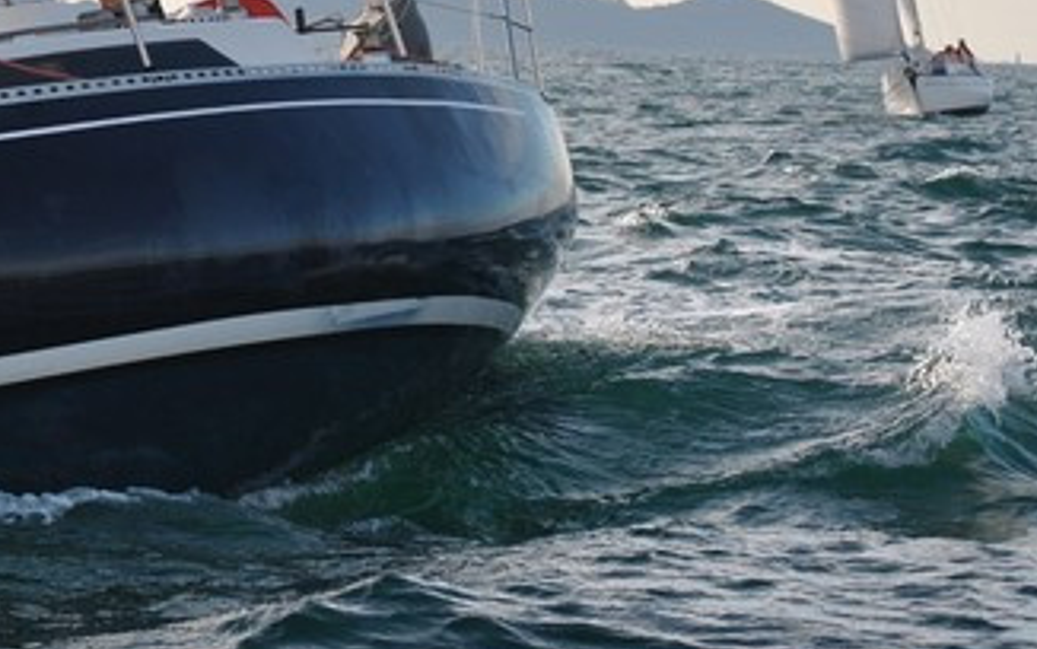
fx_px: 7124
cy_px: 22
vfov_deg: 5.2
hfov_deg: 8.3
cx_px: -121
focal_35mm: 252
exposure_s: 1/500
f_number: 5.6
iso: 125
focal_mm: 60
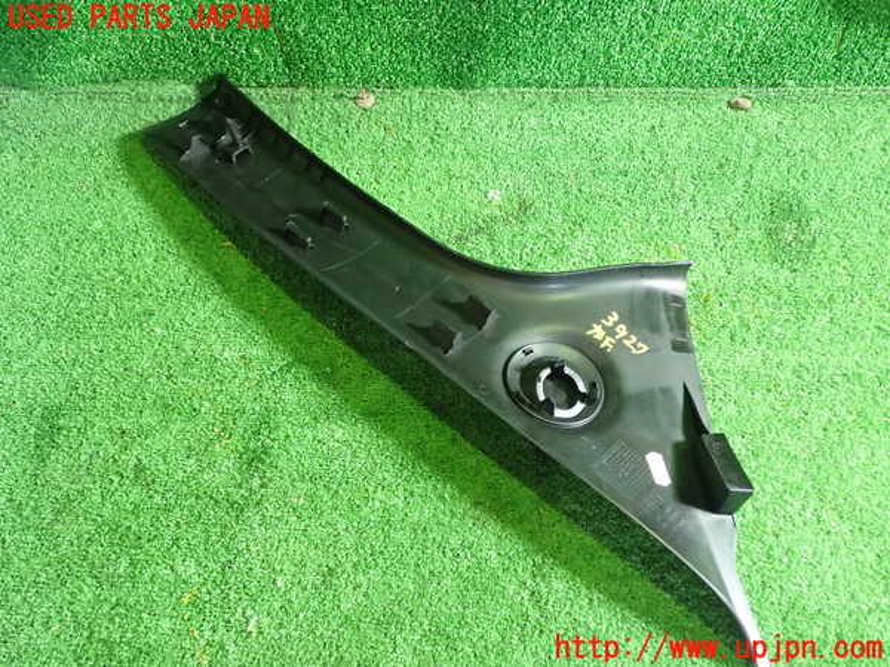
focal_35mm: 36
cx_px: 445
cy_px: 334
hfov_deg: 51.4
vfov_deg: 39.7
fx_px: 926
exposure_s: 1/40
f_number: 2.5
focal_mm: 6.37
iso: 500
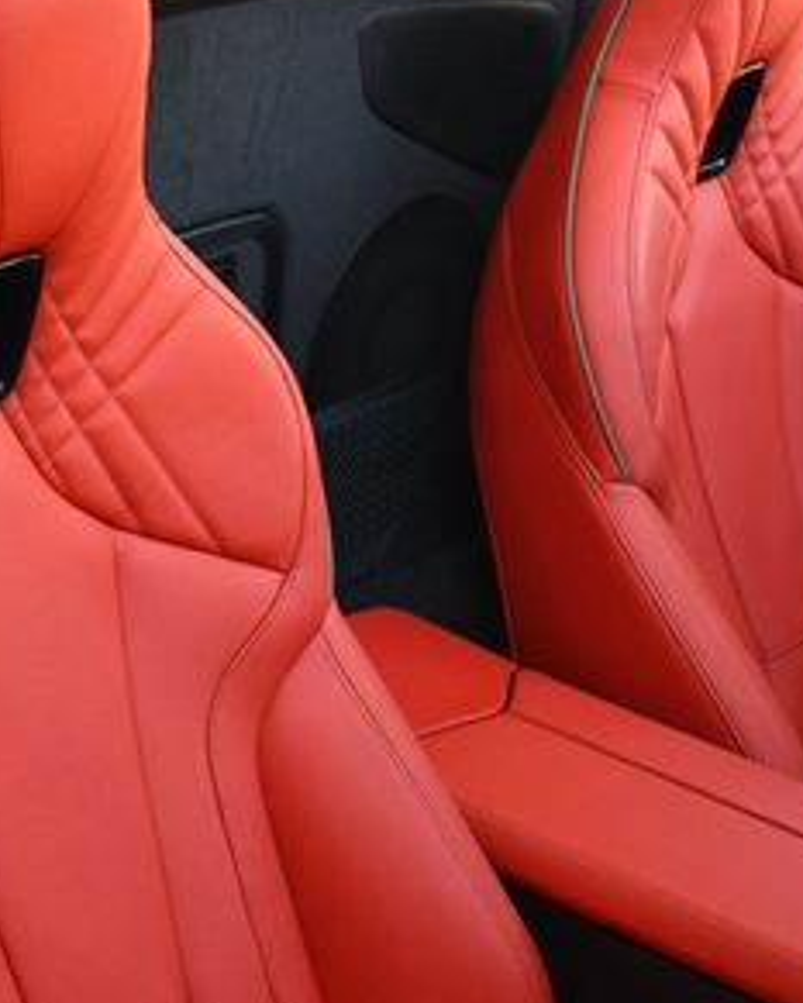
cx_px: 193
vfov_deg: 21.0
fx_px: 2702
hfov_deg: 16.8
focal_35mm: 91
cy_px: 527
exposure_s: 1/250
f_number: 3.8
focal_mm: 22
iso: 450
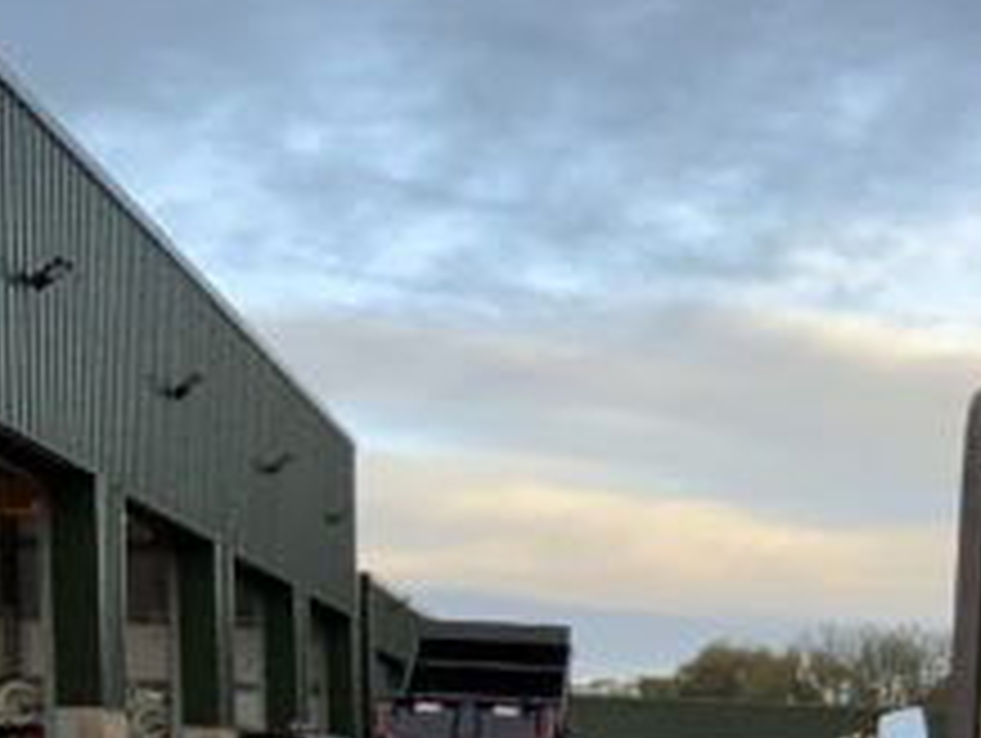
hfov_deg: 20.3
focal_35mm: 85
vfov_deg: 16.2
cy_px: 1048
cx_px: 1400
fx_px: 2412
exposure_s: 1/129
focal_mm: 3
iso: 16
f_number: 1.8
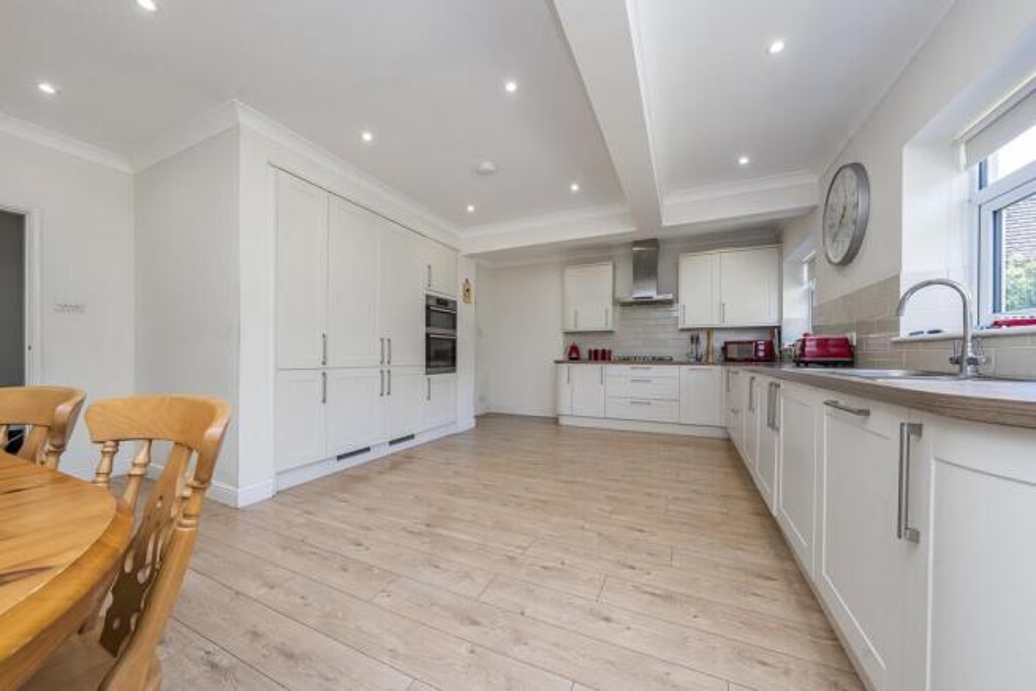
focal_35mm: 12
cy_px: 346
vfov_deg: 90.0
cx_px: 518
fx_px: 345
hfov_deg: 112.6
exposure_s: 1/30
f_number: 9
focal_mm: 12
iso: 320
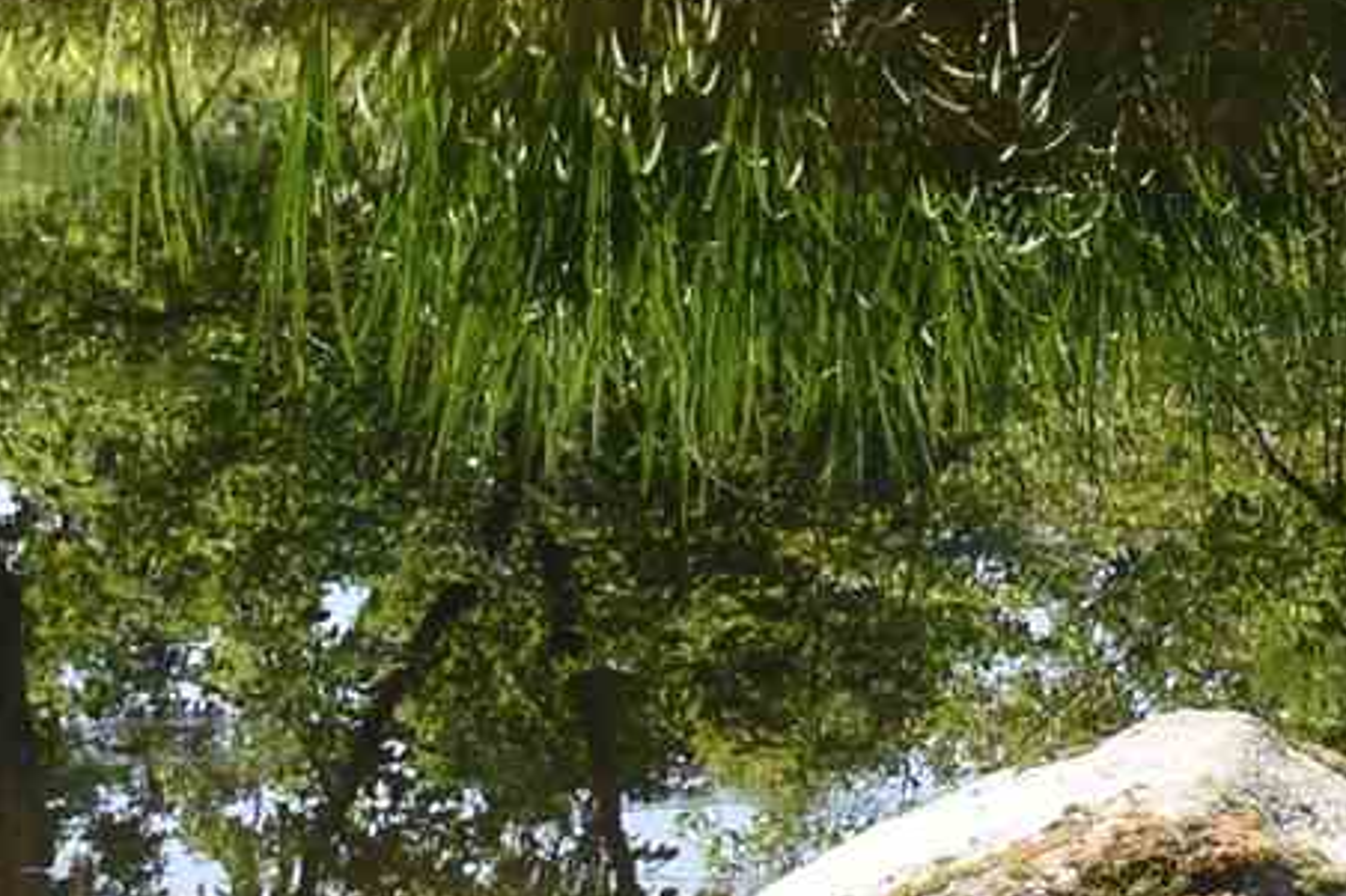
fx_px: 7624
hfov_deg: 9.8
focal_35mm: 204
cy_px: -950
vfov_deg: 6.5
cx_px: 1879
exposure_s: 1/100
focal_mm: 20
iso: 100
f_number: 5
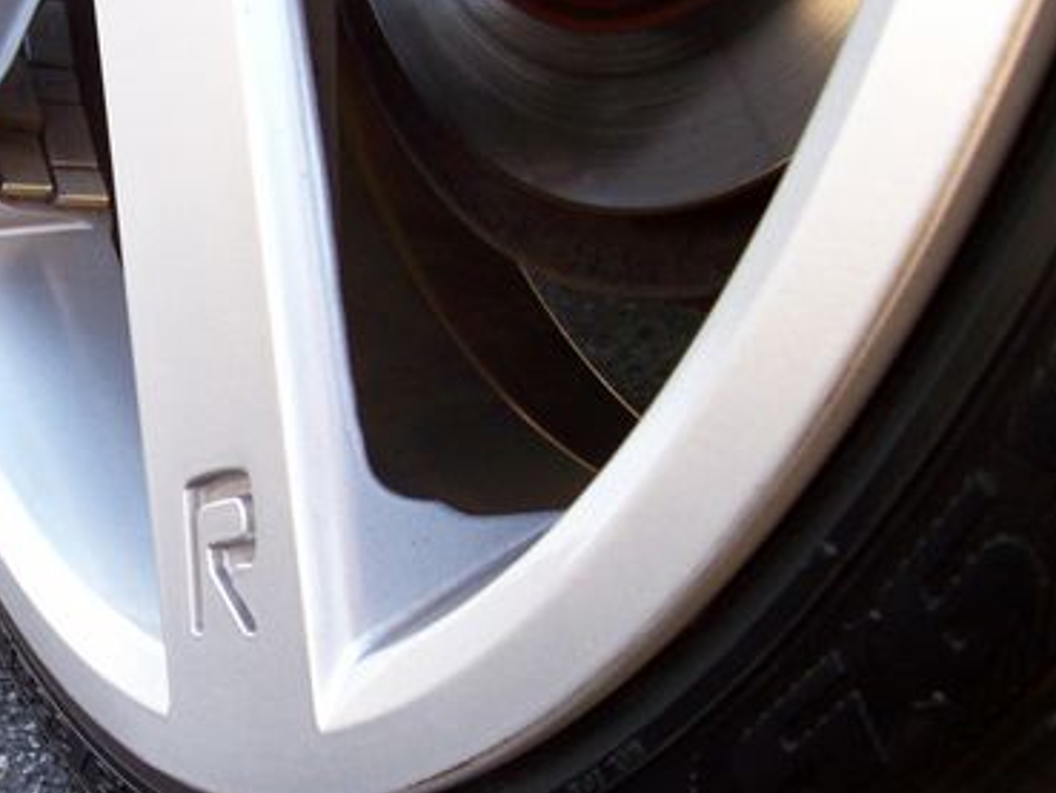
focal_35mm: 59
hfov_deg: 31.5
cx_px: 160
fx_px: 1800
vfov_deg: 24.8
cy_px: 449
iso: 80
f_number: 2.7
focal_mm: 5.6
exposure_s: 1/127
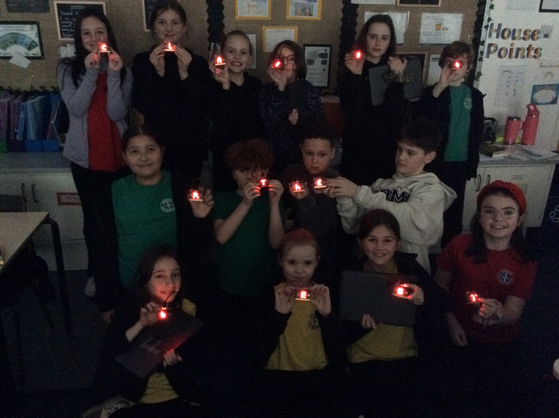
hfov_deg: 56.9
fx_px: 516
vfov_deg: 44.1
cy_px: 209
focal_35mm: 32
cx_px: 280
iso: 800
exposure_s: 1/17
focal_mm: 3.3
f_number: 2.4
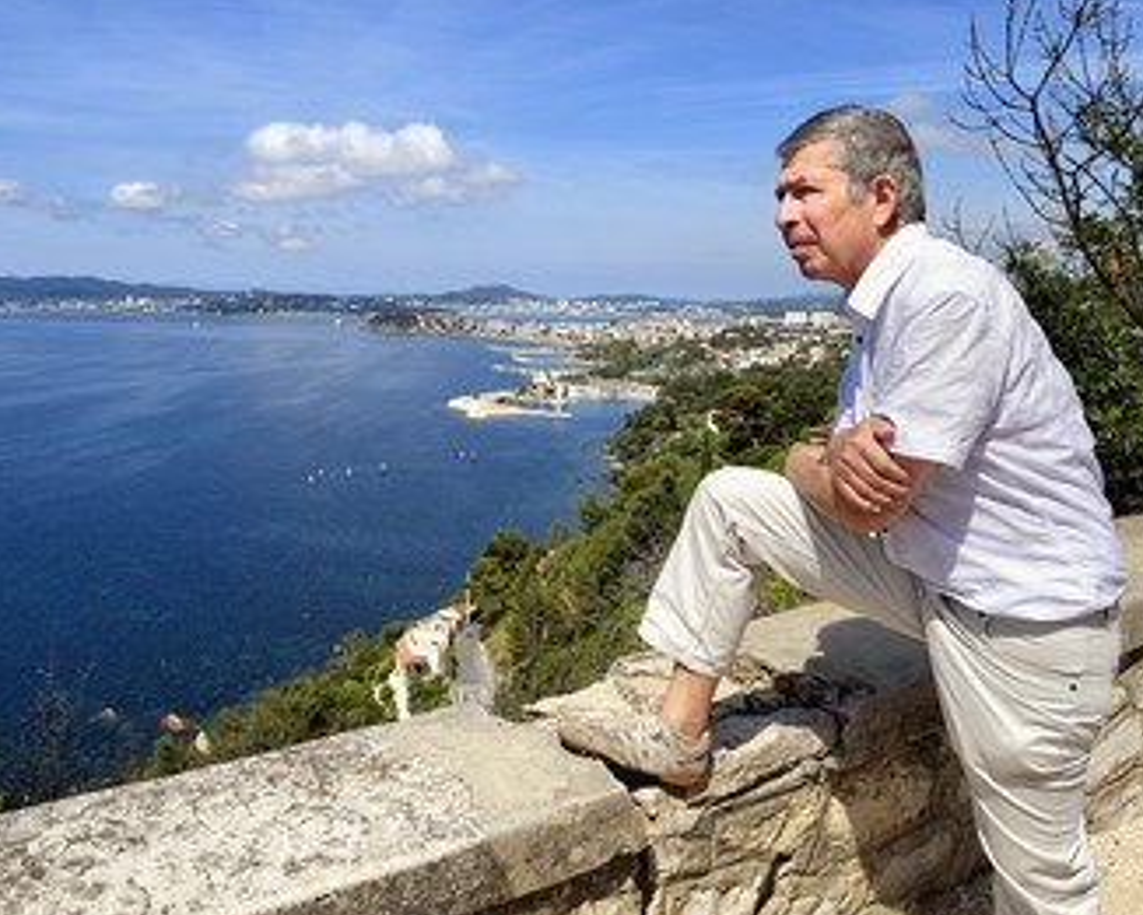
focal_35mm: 29
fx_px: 981
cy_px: 449
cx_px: 501
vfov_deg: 50.0
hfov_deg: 60.2
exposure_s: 1/250
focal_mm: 24
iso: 200
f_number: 14
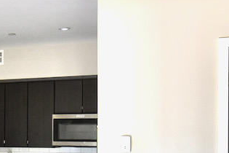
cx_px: 4
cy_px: 133
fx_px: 426
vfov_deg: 20.0
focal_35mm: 67
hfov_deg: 28.3
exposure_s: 1/80
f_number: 4.5
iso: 800
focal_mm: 11
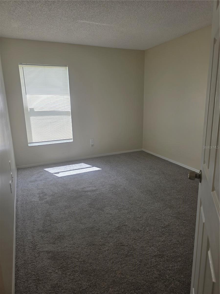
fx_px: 195
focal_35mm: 23
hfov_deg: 58.9
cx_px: 110
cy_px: 147
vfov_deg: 73.9
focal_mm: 6.3
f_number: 1.7
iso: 16
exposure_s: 1/120
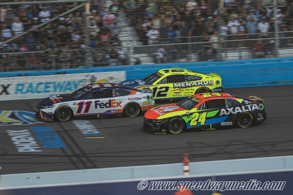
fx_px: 943
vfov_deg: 11.8
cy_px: 98
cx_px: 146
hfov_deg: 17.7
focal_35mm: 116
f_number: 2.8
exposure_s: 1/400
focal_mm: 116
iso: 100
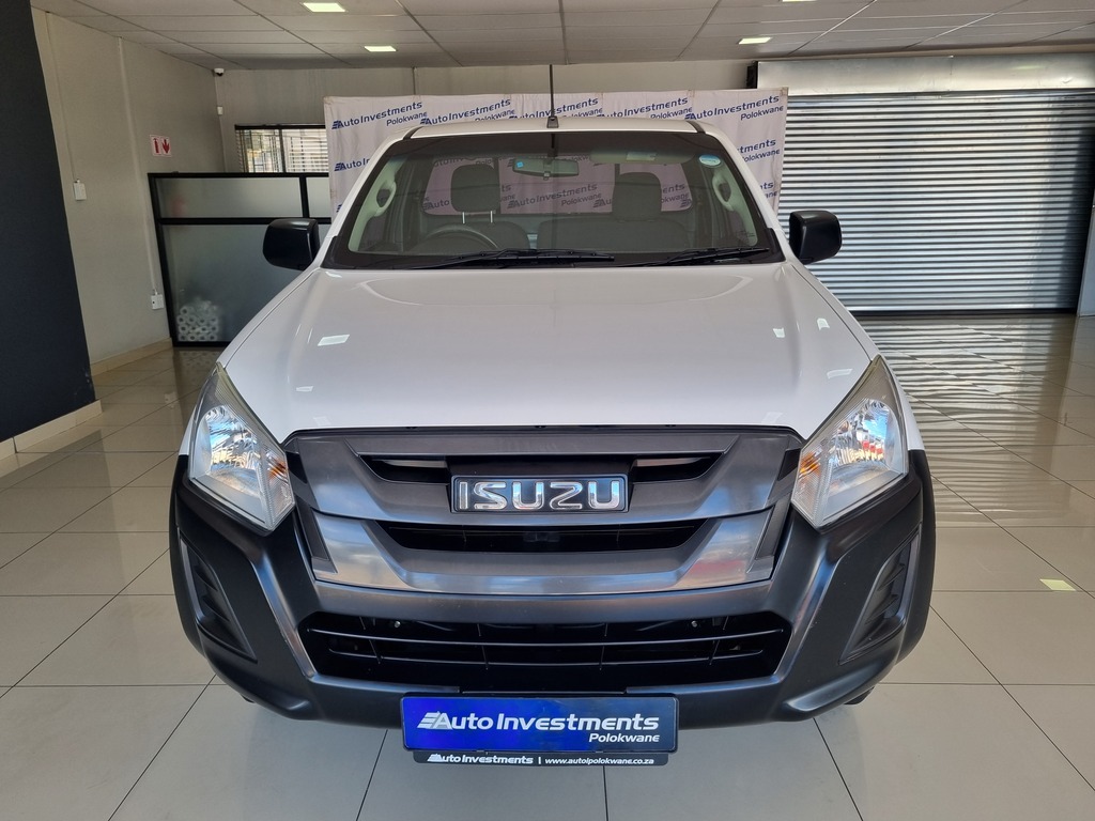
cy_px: 410
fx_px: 822
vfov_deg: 53.1
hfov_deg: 67.3
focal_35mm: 26
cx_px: 548
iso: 50
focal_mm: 5.4
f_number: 1.8
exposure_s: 1/144
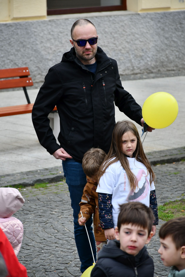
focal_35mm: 210
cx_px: 92
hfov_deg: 6.5
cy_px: 138
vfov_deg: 9.8
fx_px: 1619
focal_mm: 140
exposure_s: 1/500
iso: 280
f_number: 5.6
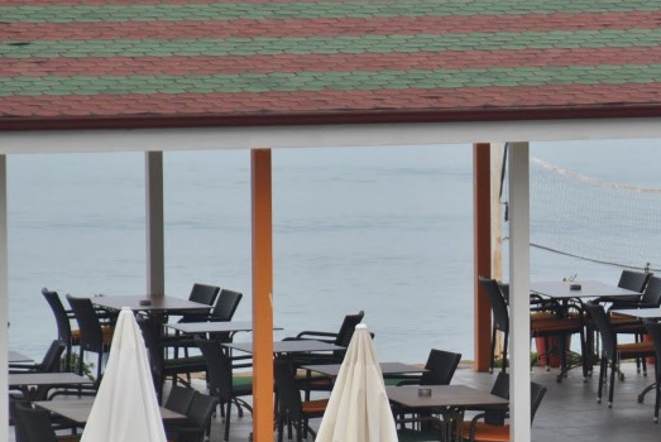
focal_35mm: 444
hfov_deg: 4.6
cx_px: 616
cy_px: 318
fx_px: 8163
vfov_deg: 3.1
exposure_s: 1/500
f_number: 5.6
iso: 250
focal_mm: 135
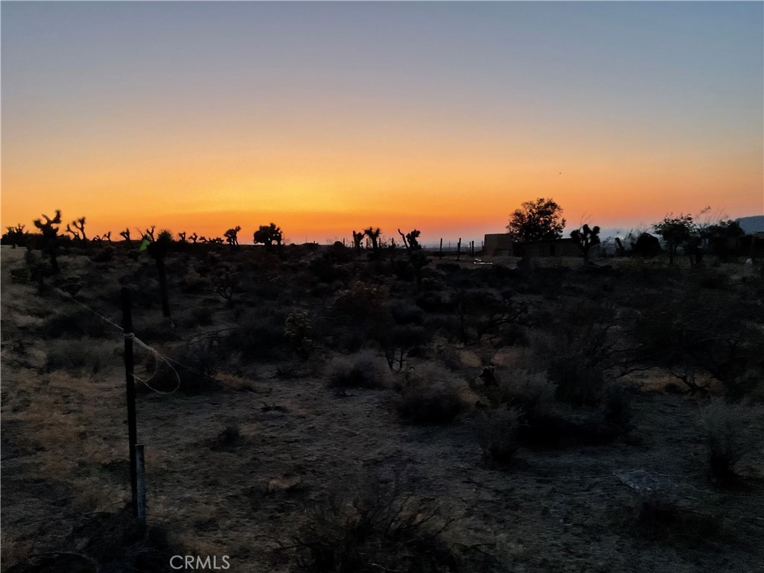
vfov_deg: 48.2
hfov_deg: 61.7
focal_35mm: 29
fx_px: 640
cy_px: 286
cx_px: 382
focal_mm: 3
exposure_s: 1/60
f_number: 1.8
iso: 200
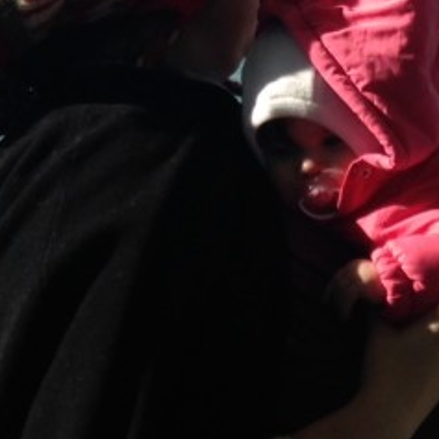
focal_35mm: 126
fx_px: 1808
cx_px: 511
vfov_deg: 13.7
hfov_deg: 13.5
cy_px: 22
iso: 50
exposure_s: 1/1290
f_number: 2.4
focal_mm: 4.12
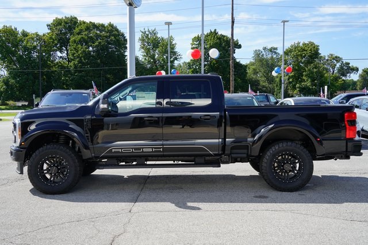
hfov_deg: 45.4
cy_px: 122
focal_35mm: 43
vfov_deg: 31.2
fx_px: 440
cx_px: 184
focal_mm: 43
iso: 100
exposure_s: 1/80
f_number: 13
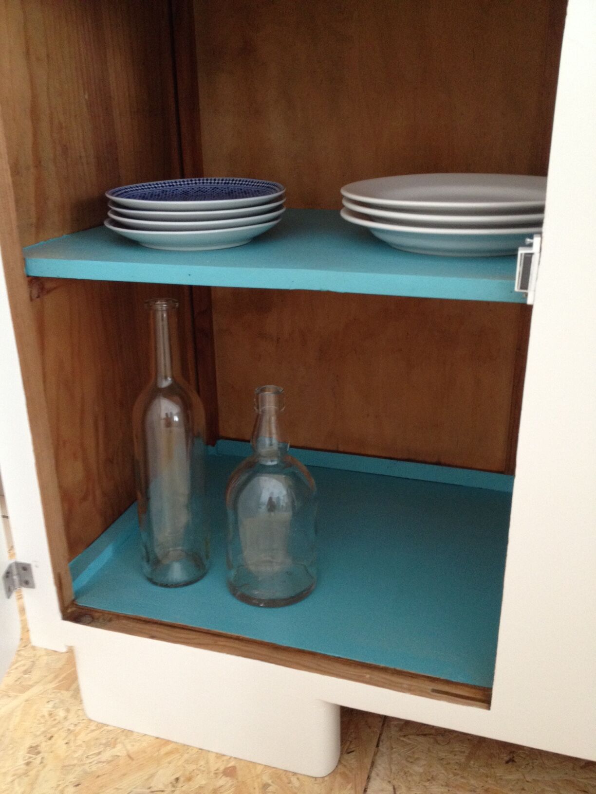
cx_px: 298
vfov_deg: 52.6
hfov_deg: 40.7
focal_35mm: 35
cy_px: 397
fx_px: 803
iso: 200
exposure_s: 1/20
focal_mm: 4.28
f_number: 2.4
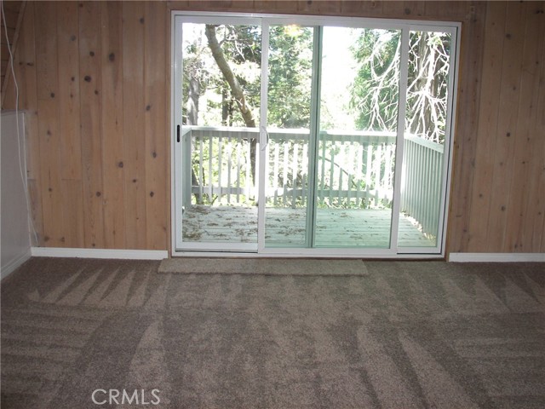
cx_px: 272
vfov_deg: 39.7
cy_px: 204
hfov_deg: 51.4
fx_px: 567
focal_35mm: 36
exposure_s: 1/30
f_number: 2.8
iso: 64
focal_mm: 6
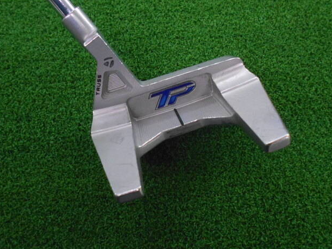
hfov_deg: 65.3
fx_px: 259
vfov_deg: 51.4
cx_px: 170
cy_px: 124
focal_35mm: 27
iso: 800
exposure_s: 1/160
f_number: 3.2
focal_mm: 4.6
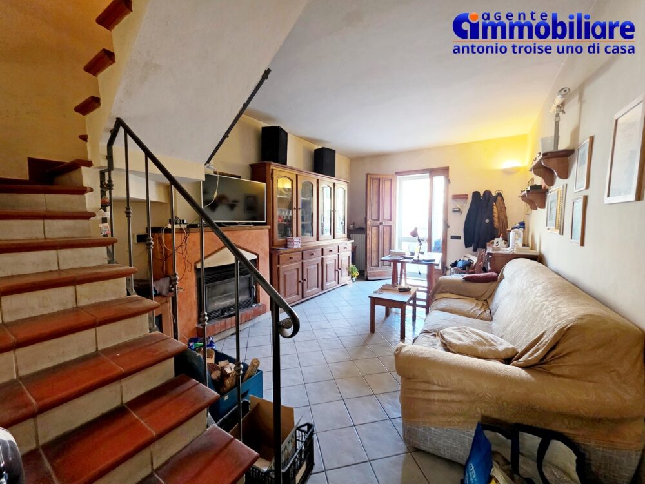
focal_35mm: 13
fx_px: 242
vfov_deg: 89.9
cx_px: 322
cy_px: 242
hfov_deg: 106.2
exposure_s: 1/50
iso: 500
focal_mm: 2.2
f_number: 1.9
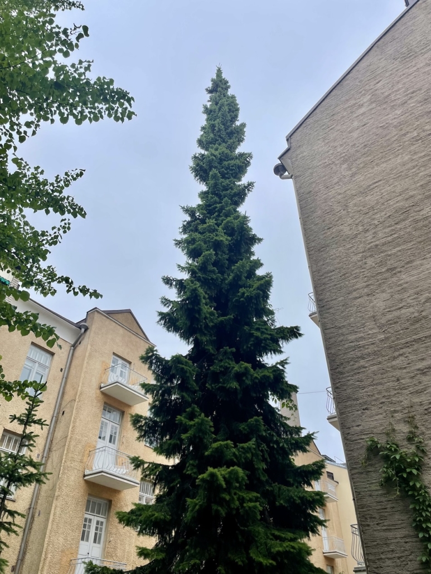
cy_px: 287
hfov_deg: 53.1
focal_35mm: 26
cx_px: 216
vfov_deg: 67.3
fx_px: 431
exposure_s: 1/1770
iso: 32
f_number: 1.6
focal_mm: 4.2
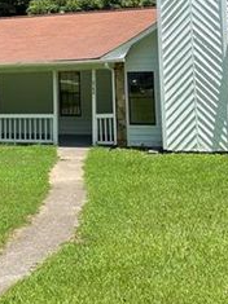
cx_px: 91
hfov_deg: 20.7
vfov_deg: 26.2
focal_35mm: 71
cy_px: 14
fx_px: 624
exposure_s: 1/1912
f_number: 1.6
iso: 32
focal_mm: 5.1
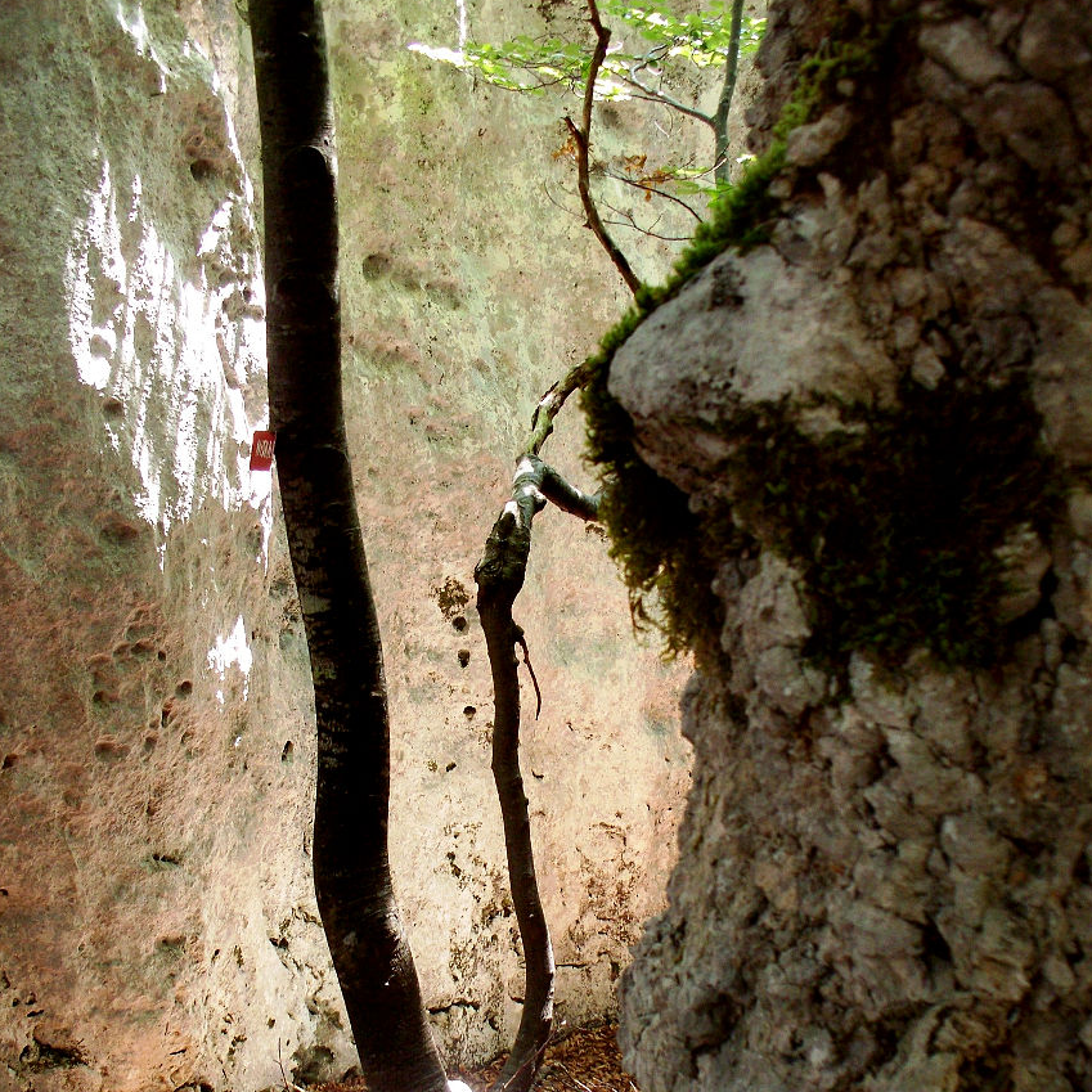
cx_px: 567
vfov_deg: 37.0
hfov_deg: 37.5
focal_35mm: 45
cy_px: 752
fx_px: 1606
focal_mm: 7.54
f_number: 2.8
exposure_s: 1/60
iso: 160
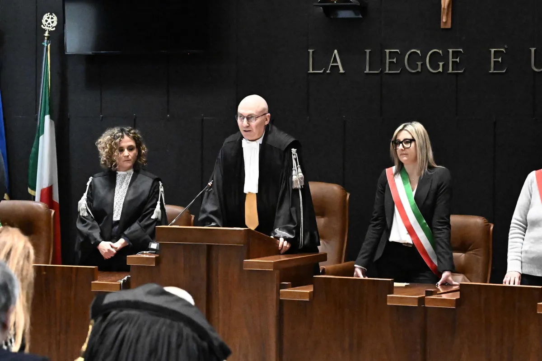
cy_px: 180
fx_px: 1821
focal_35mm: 121
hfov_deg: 16.9
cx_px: 271
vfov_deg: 11.3
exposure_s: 1/320
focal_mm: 81
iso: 28800
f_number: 4
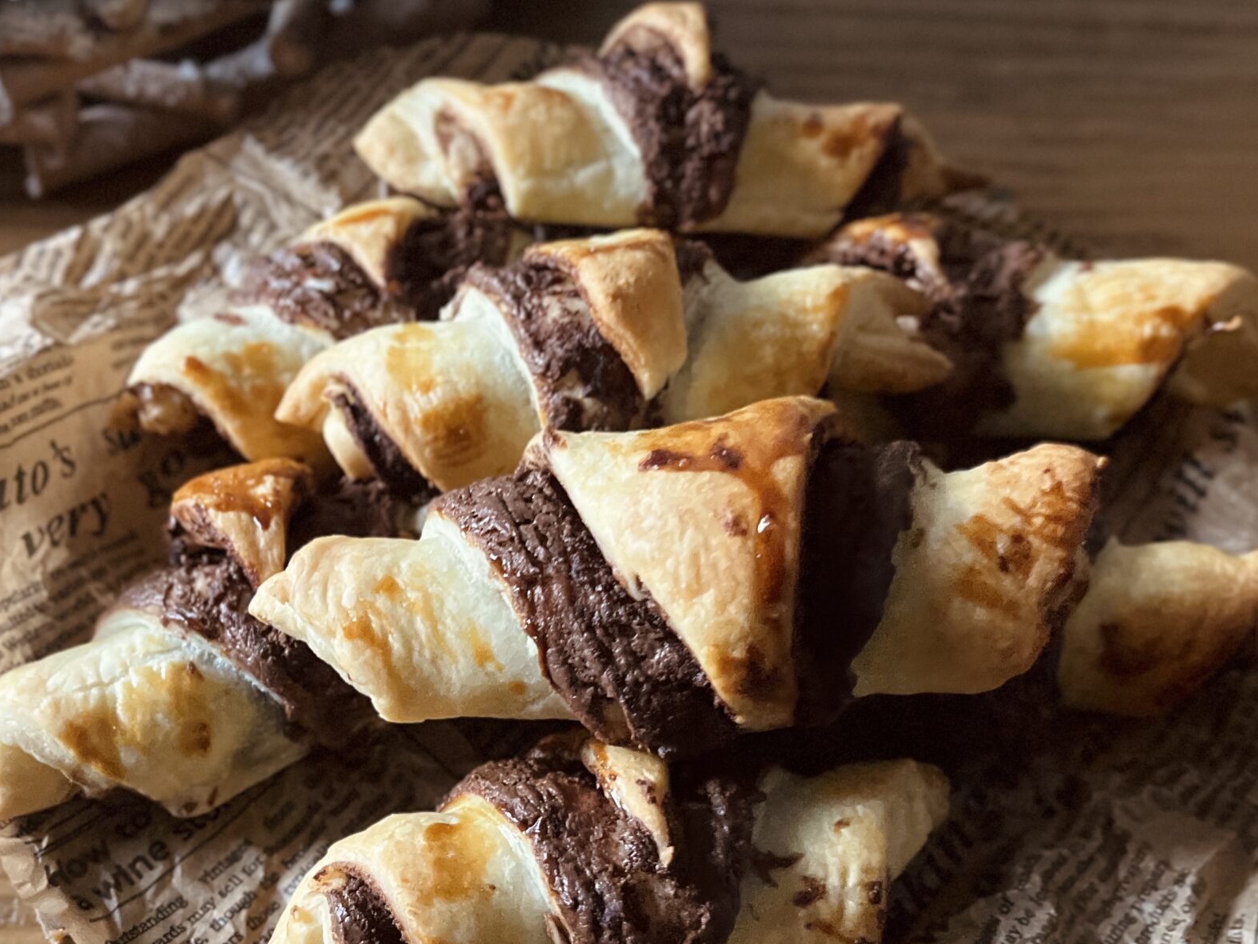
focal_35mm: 42
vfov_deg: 34.4
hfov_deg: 44.7
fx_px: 1526
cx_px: 537
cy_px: 469
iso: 640
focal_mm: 5.1
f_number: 1.6
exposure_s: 1/38
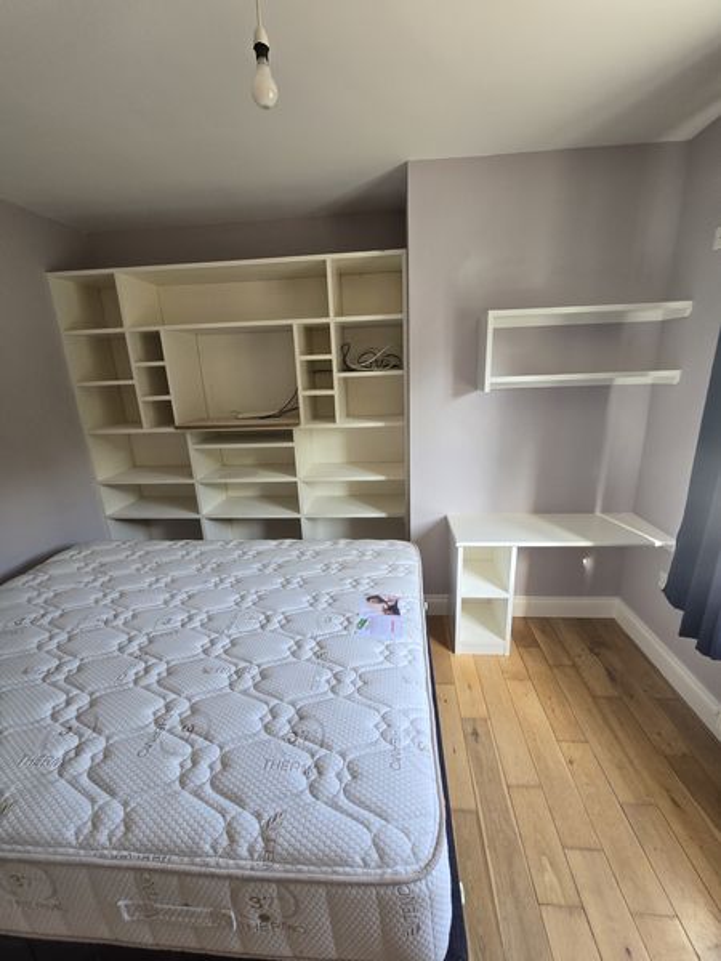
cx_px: 360
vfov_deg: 106.2
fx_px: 361
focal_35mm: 13
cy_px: 480
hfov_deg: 89.9
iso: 64
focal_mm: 2.2
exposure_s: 1/50
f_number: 2.2
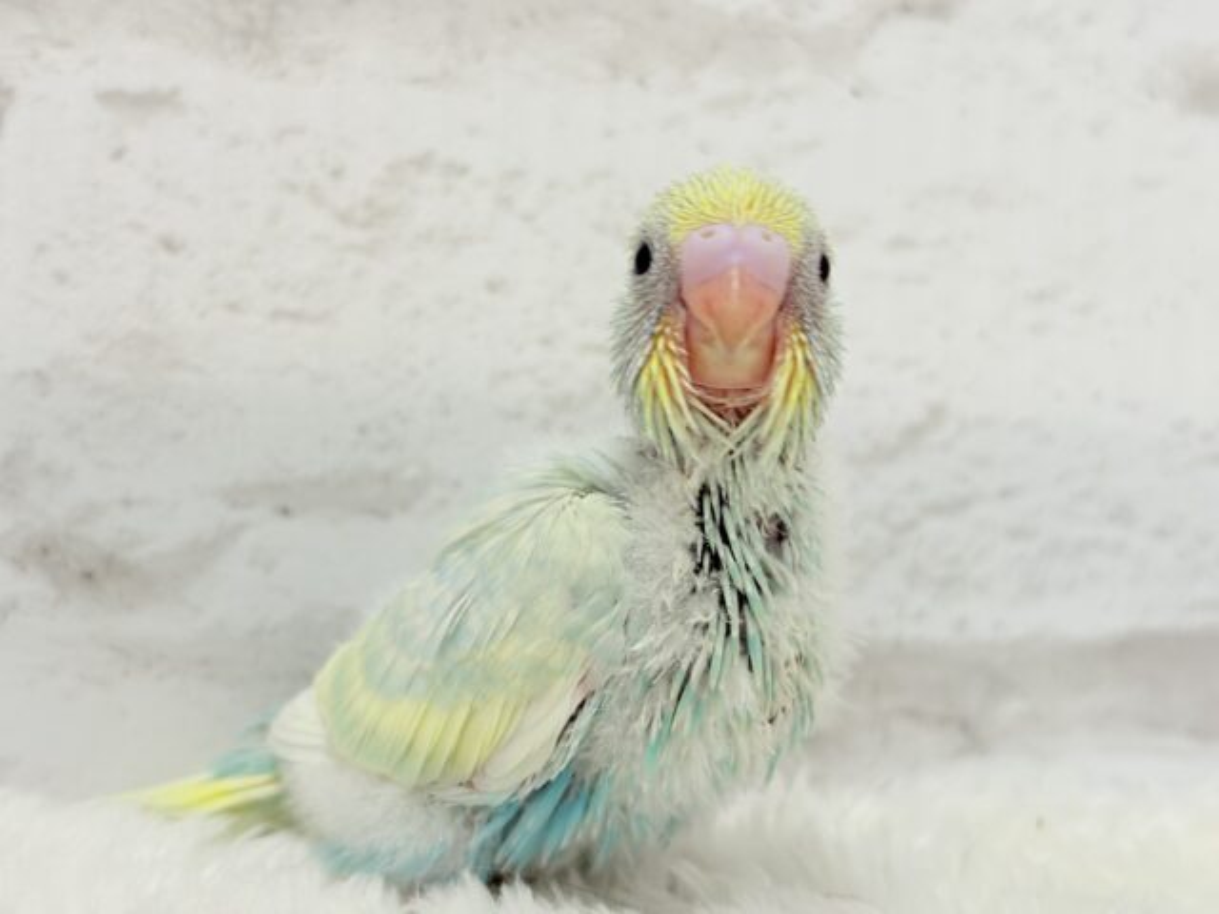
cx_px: 610
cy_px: 457
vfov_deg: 28.0
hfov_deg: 36.8
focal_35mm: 52
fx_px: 1831
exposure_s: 1/100
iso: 80
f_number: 1.6
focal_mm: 5.96
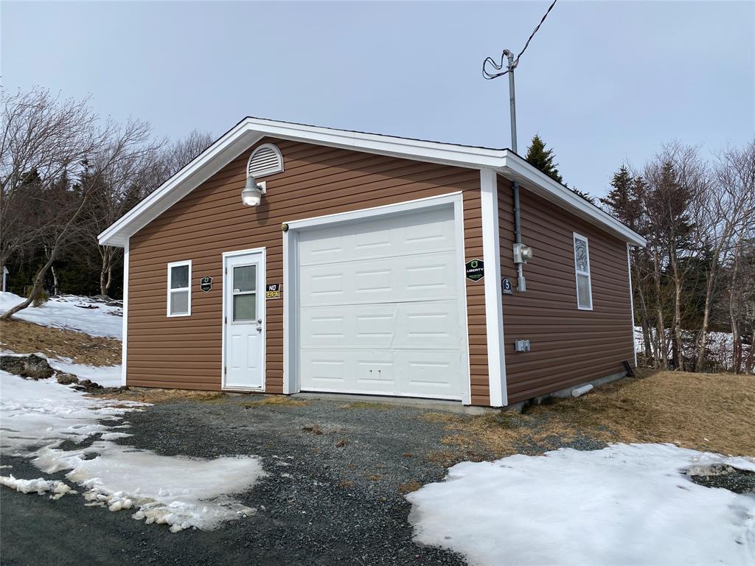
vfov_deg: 53.1
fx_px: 567
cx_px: 378
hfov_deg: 67.3
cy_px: 283
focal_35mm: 26
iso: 32
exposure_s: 1/5747
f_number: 1.8
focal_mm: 4.25
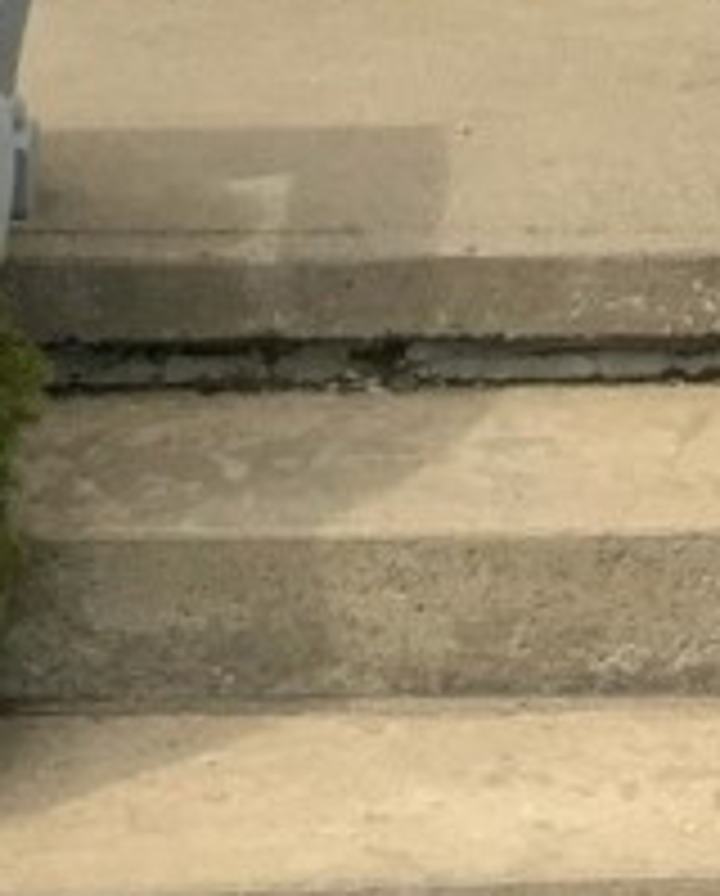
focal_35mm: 109
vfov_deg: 15.2
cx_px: 526
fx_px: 2895
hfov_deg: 14.1
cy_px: -716
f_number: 1.8
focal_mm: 3
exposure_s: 1/2427
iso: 20
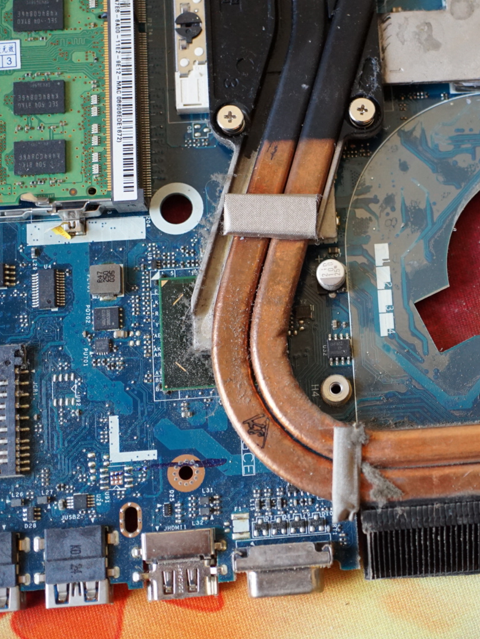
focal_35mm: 65
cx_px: 461
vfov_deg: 29.8
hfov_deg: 21.9
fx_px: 1202
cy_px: 319
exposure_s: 1/60
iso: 1600
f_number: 3.5
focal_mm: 30
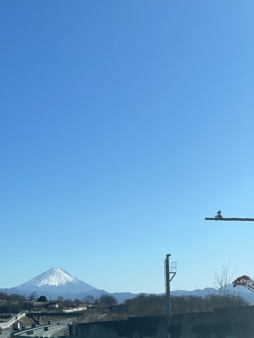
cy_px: 218
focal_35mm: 70
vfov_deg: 27.6
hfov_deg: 20.9
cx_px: 84
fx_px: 685
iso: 25
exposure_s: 1/2817
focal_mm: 6
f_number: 2
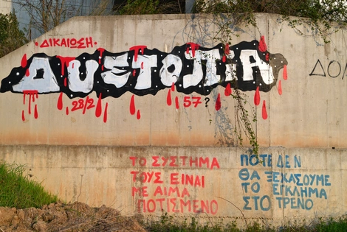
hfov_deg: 44.4
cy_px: 116
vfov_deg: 30.6
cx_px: 174
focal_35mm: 44
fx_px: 425
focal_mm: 44
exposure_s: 1/640
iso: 1000
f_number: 8
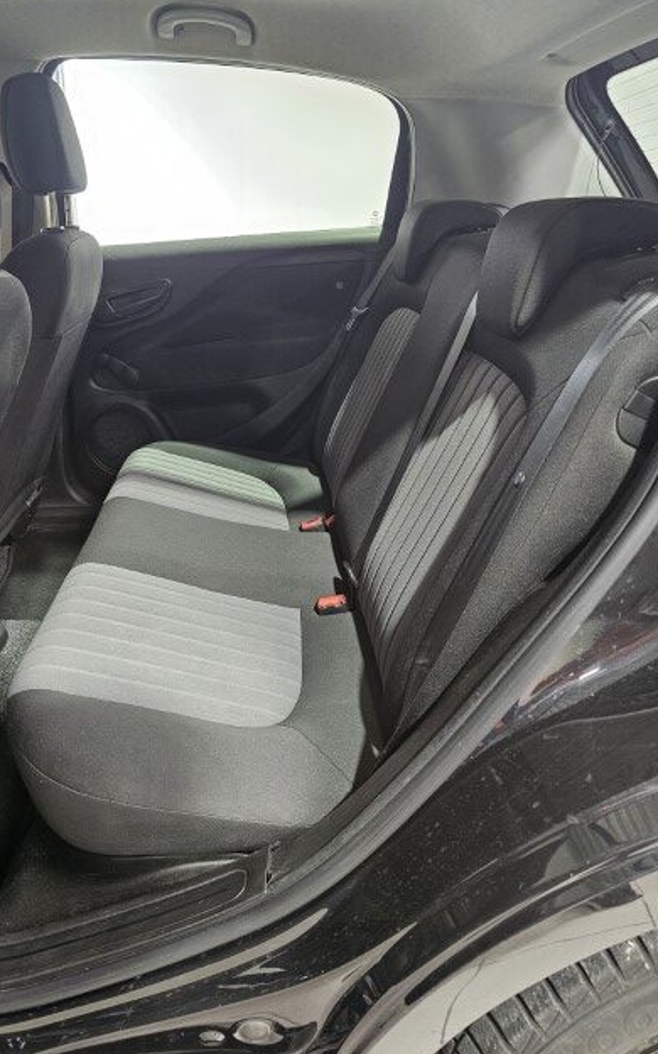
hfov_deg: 49.2
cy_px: 534
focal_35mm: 25
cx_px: 294
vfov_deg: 72.5
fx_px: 717
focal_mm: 6.3
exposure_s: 1/100
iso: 640
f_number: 1.7
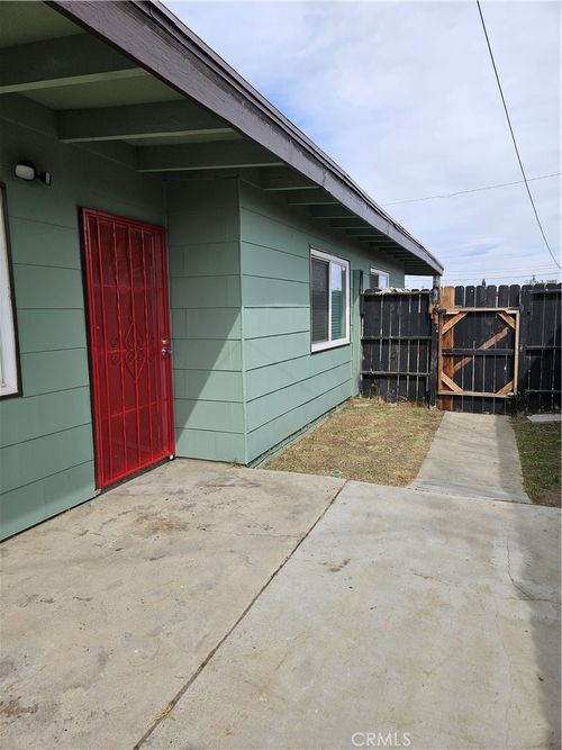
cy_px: 375
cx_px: 281
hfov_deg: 58.9
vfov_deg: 73.9
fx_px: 498
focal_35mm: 23
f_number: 1.8
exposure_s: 1/1994
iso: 25
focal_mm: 5.4
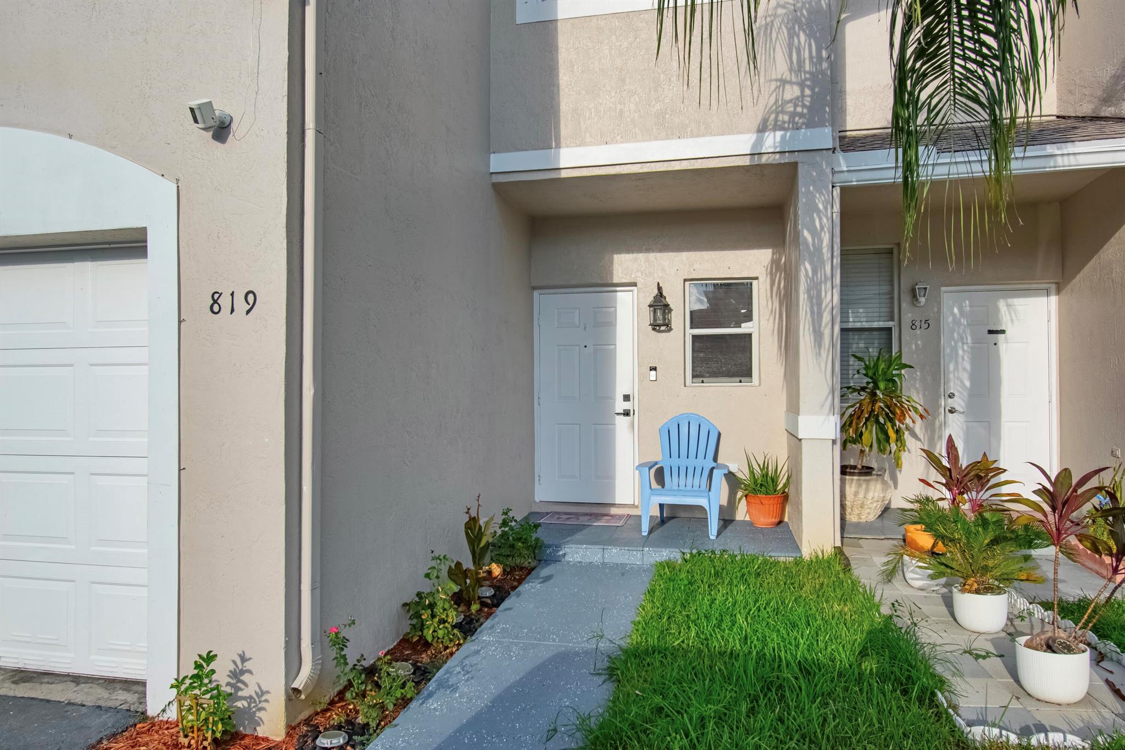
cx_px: 562
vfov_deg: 56.1
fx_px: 703
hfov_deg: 77.3
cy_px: 375
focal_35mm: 22
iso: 200
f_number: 9
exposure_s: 1/320
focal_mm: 15
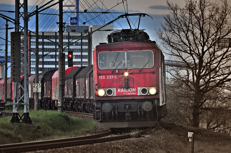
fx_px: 1634
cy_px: 76
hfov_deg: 8.1
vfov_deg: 5.4
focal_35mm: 255
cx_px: 116
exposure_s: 1/80
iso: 400
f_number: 5.6
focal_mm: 170
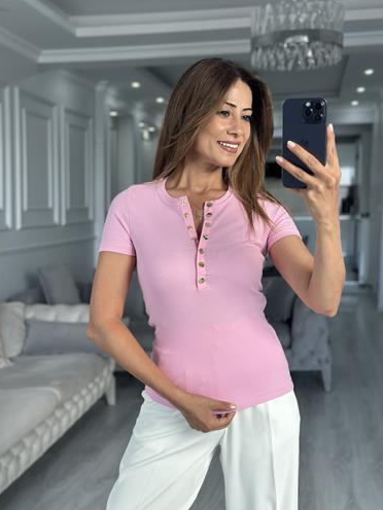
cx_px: 192
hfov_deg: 29.7
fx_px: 723
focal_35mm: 49
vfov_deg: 38.9
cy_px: 253
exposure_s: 1/121
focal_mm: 6.86
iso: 100
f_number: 1.78
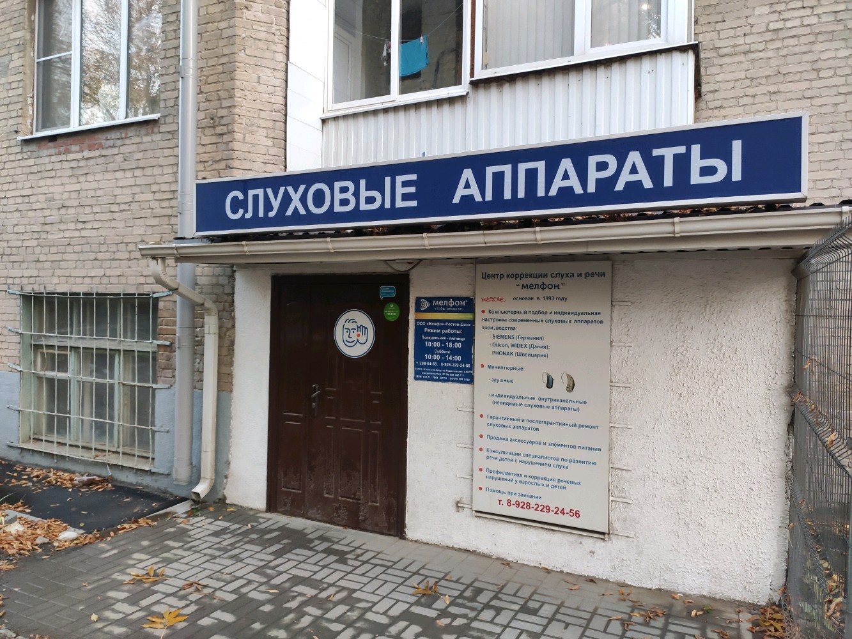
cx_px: 426
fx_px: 640
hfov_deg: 67.3
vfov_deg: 53.1
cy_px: 320
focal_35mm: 26
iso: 423
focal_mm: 4.77
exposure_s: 1/50
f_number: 1.75
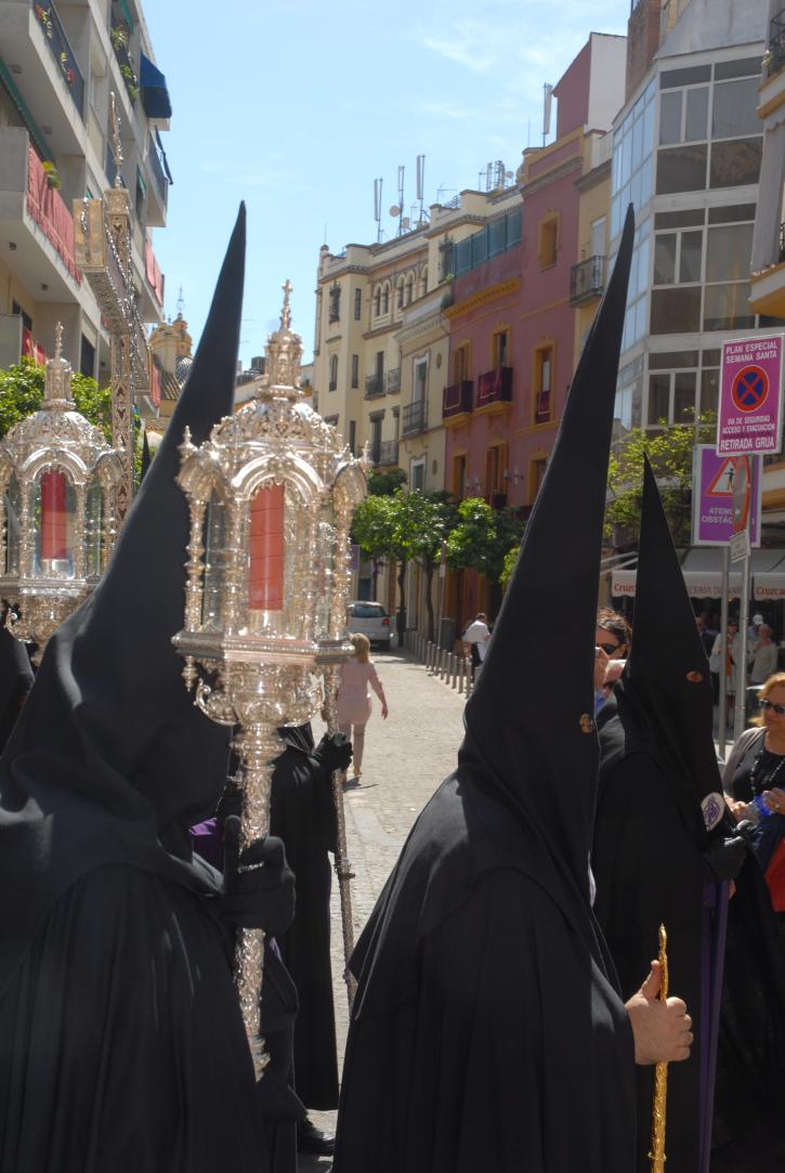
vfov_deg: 38.8
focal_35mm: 51
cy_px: 586
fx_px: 1663
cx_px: 392
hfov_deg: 26.6
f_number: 7.1
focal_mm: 34
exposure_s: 1/125
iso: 100
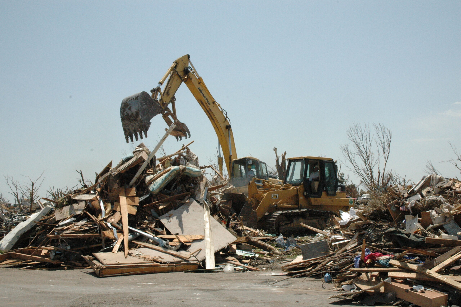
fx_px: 461
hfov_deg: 53.2
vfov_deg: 36.8
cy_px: 154
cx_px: 230
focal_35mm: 36
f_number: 18
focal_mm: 24
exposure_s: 1/1250
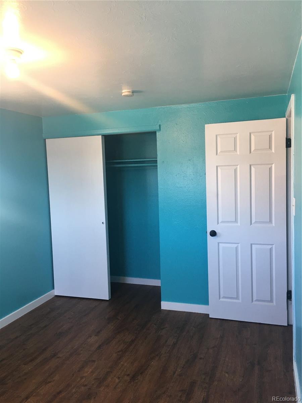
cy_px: 202
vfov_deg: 61.7
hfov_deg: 48.2
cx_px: 151
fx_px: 337
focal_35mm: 29
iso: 25
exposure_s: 1/15
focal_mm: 4.15
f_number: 2.2
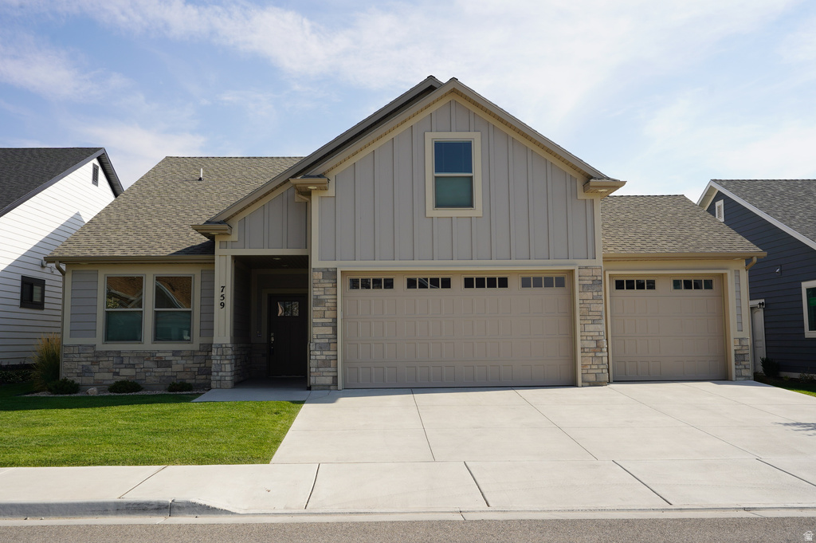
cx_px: 408
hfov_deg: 58.8
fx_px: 725
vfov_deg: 41.1
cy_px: 272
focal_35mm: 32
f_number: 9
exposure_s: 1/125
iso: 100
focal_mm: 32
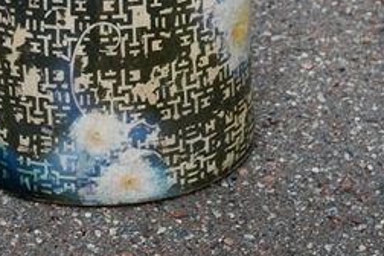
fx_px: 1675
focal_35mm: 157
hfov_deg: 13.1
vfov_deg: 8.6
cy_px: -108
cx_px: 114
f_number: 5.6
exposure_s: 1/125
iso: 100
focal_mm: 44
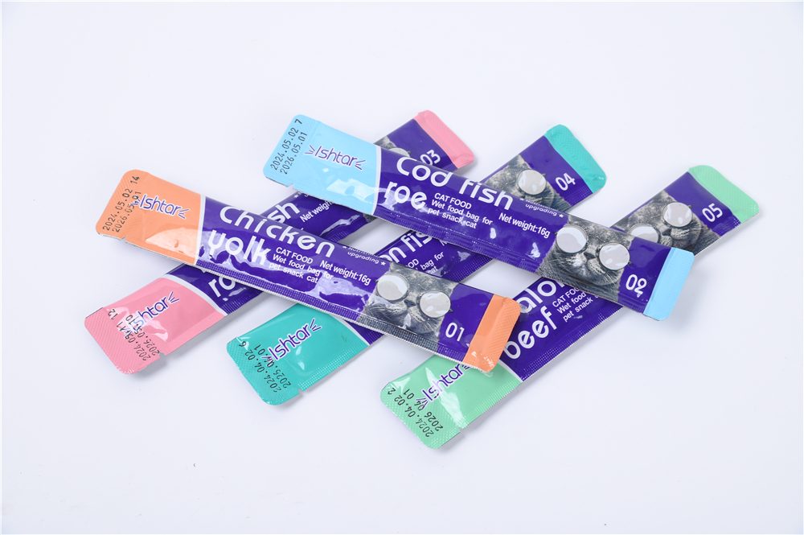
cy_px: 268
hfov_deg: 22.2
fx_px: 2053
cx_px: 402
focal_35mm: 92
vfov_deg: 14.8
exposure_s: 1/125
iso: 125
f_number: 11
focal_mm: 92
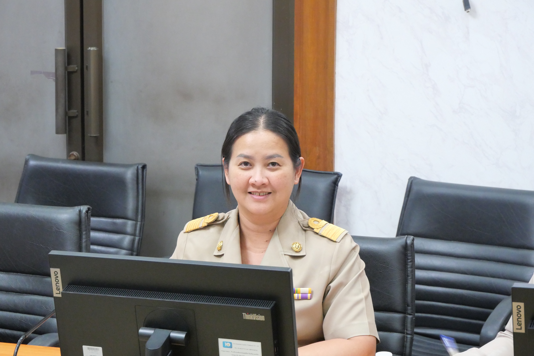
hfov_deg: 16.5
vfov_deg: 11.1
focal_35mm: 124
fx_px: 1840
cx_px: 267
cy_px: 178
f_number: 7.1
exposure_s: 1/20
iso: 3200
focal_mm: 60
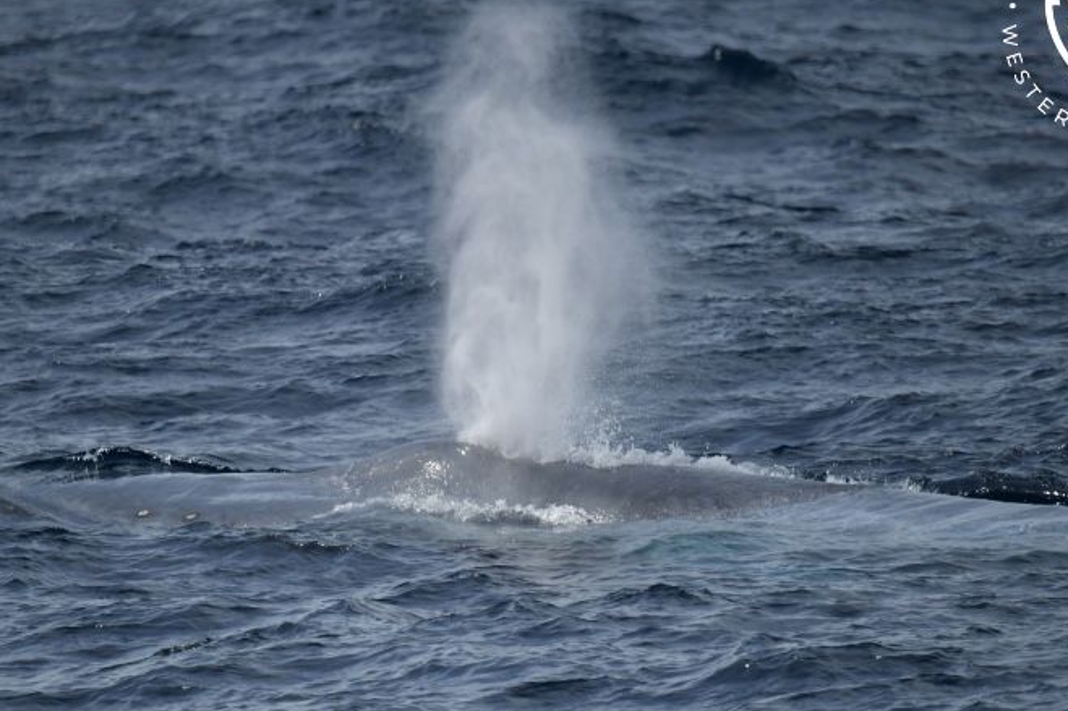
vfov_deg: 1.9
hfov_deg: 2.8
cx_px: 583
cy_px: 344
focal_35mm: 728
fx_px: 21591
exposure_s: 1/8000
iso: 1000
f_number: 6.3
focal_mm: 600
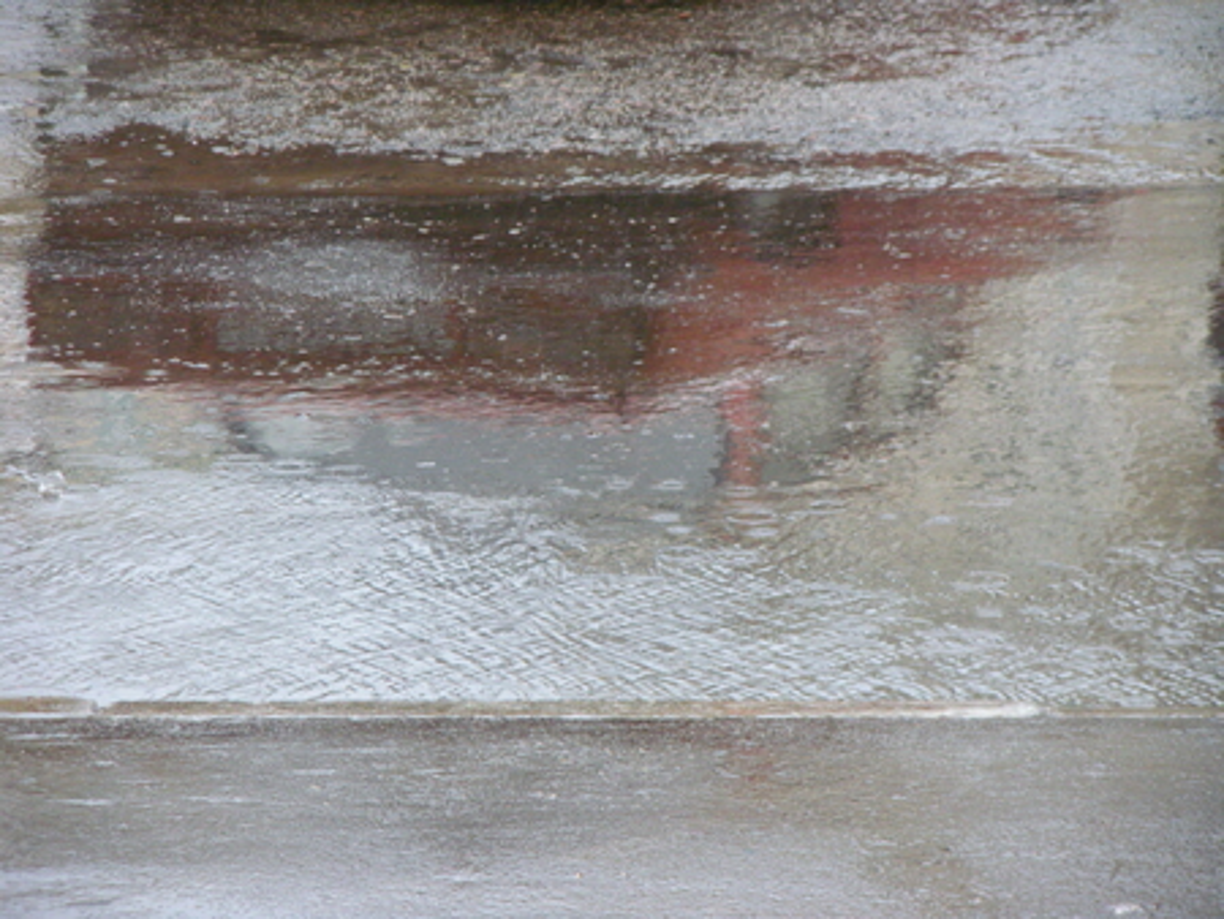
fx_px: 6368
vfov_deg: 8.3
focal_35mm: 180
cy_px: 460
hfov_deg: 11.0
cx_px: 612
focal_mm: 31.5
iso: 334
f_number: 5.6
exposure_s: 1/120
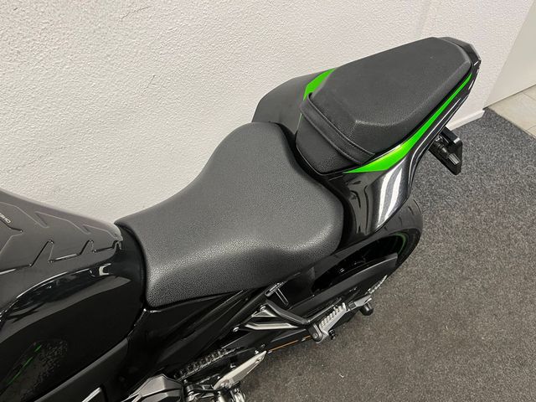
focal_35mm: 26
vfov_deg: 53.1
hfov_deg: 67.3
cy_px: 201
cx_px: 268
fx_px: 403
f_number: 1.6
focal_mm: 5.1
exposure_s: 1/50
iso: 125
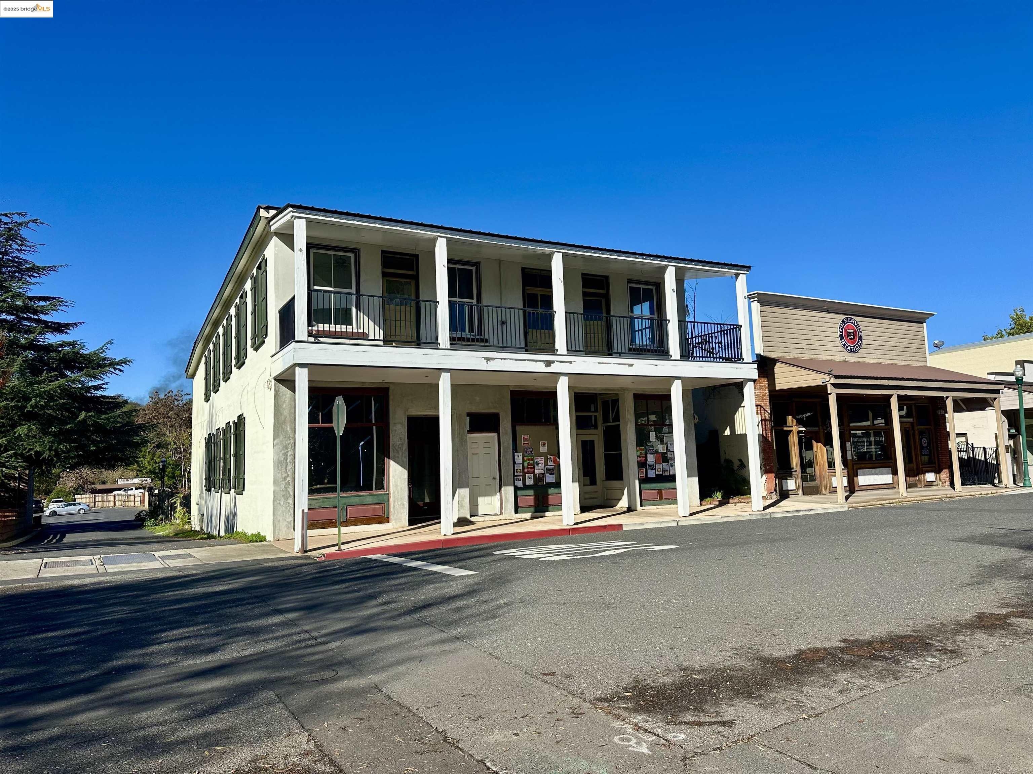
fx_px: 716
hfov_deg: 71.6
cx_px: 516
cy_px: 387
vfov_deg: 56.8
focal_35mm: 24
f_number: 1.78
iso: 80
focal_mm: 6.86
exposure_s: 1/5525
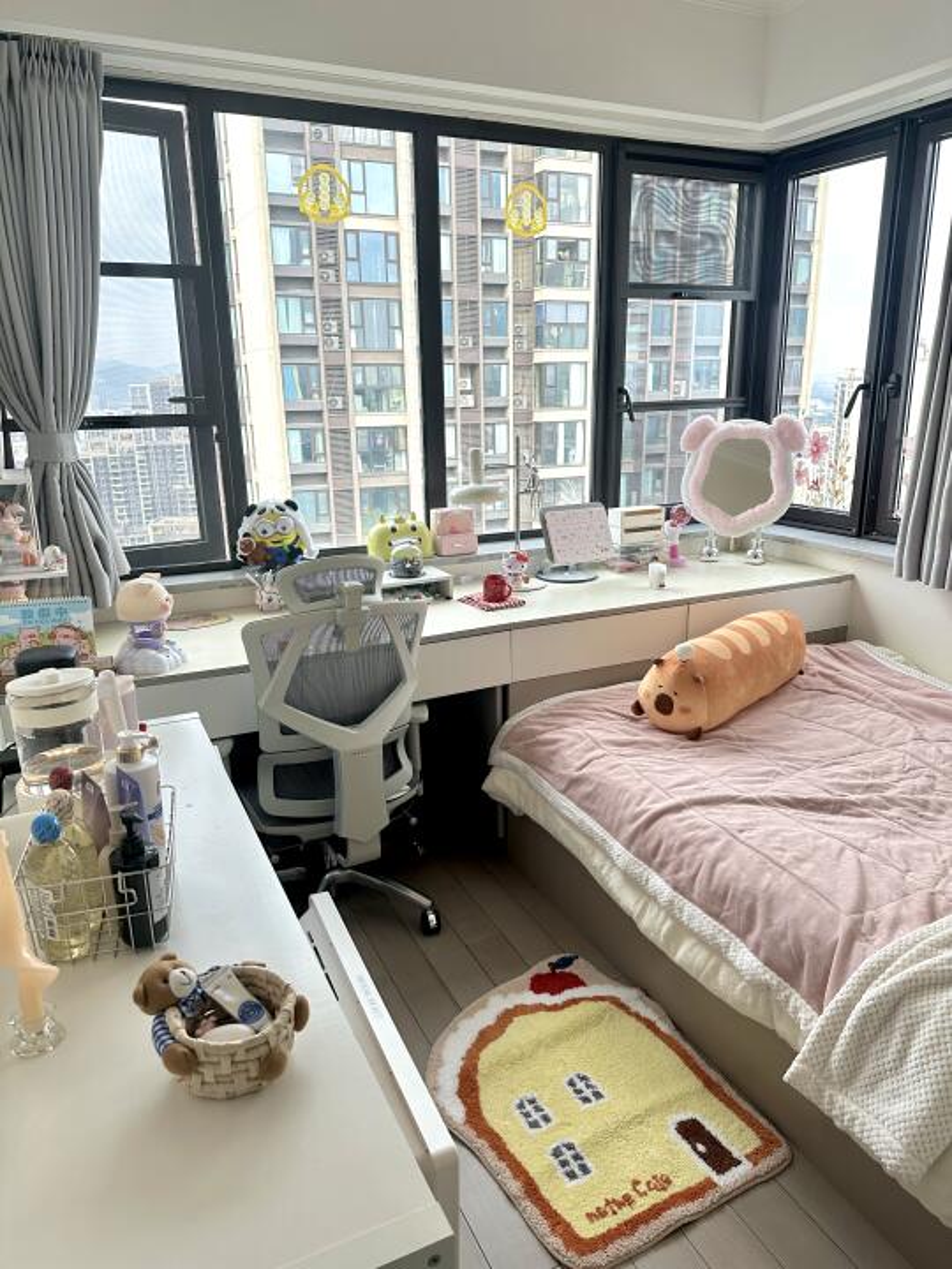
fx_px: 880
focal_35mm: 24
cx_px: 476
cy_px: 634
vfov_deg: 71.6
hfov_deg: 56.8
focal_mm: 6.86
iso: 100
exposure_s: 1/199
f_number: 1.78
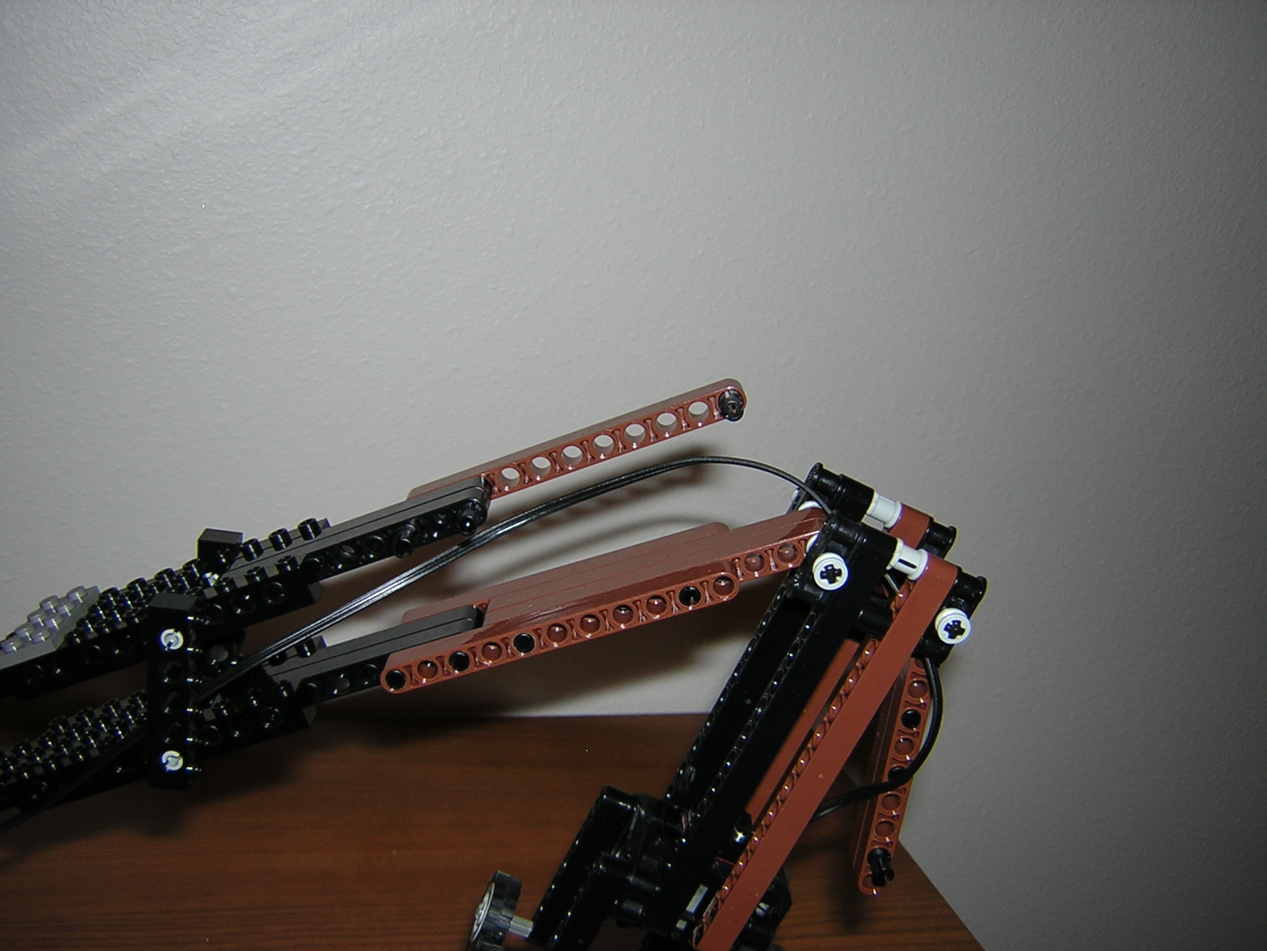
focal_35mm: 36
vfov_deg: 39.7
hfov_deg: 51.4
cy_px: 476
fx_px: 1318
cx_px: 634
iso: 100
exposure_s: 1/60.1
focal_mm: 4.7
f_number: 2.6
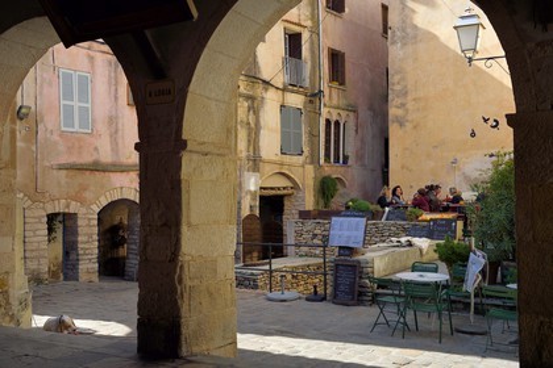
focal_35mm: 40
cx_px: 276
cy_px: 184
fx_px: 614
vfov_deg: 33.4
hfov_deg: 48.5
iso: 200
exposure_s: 1/160
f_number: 11
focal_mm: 40
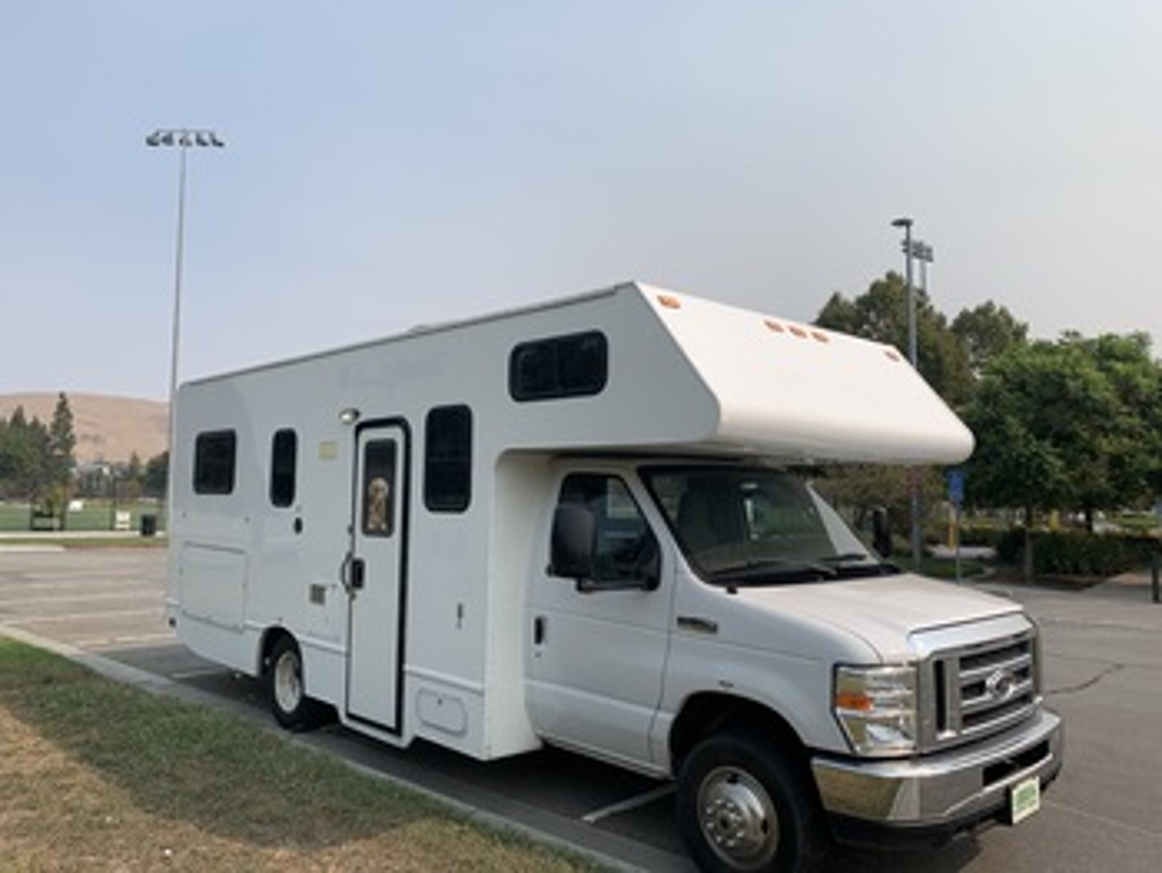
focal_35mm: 26
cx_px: 581
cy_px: 436
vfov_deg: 53.1
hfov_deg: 67.3
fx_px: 873
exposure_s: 1/3401
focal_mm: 4.25
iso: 25
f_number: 1.8
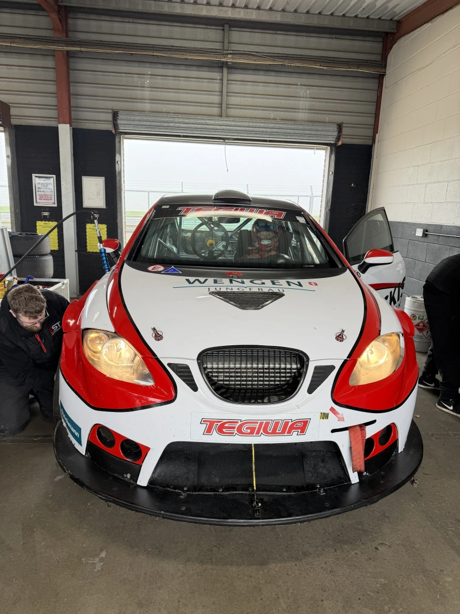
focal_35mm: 24
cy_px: 307
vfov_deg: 71.6
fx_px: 425
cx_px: 230
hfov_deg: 56.8
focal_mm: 6.76
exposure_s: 1/121
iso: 64
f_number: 1.78
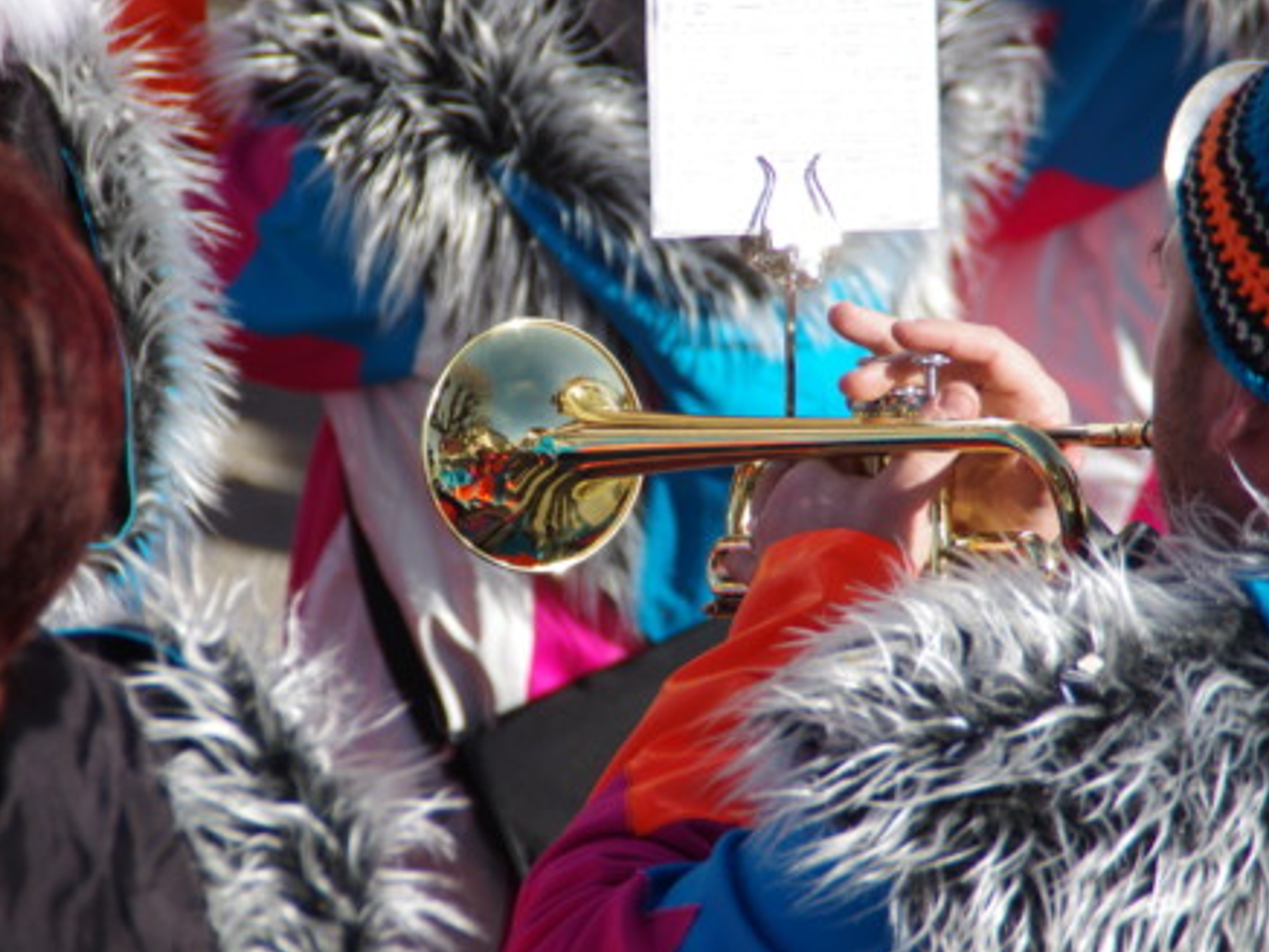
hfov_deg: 6.0
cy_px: 477
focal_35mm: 329
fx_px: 12064
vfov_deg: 4.5
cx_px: 549
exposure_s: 1/250
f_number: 6.3
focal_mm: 200
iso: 100
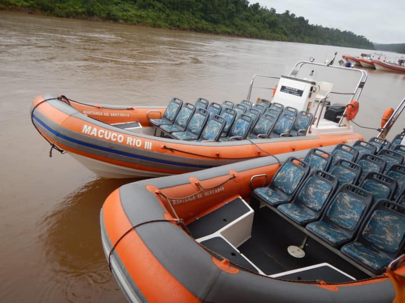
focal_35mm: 24
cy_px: 152
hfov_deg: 71.6
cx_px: 202
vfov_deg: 56.8
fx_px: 281
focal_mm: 4.3
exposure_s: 1/160
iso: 125
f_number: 2.8
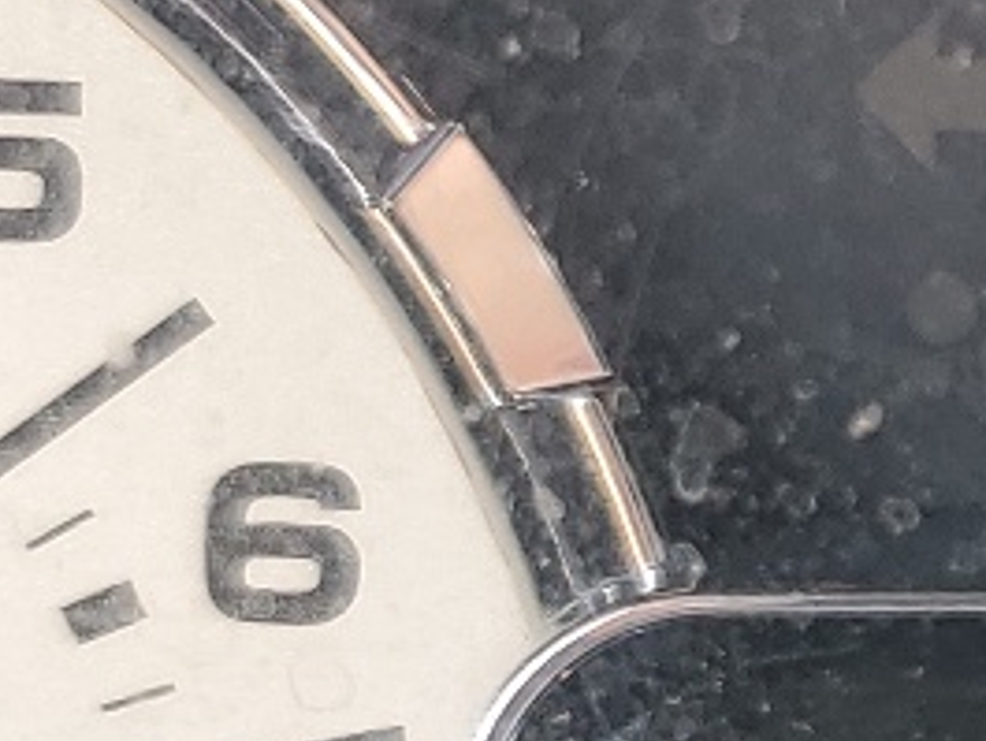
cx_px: 1704
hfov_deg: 11.7
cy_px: 521
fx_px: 4474
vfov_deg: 9.5
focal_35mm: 157
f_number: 1.5
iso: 51
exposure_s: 1/60.2
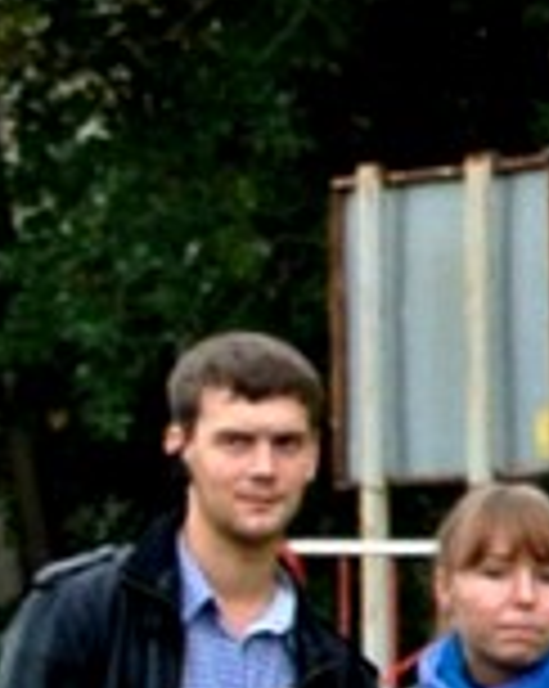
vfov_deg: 3.2
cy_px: 1398
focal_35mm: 597
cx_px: 2646
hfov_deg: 2.5
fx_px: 12150
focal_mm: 30
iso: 200
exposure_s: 1/60
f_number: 5.6
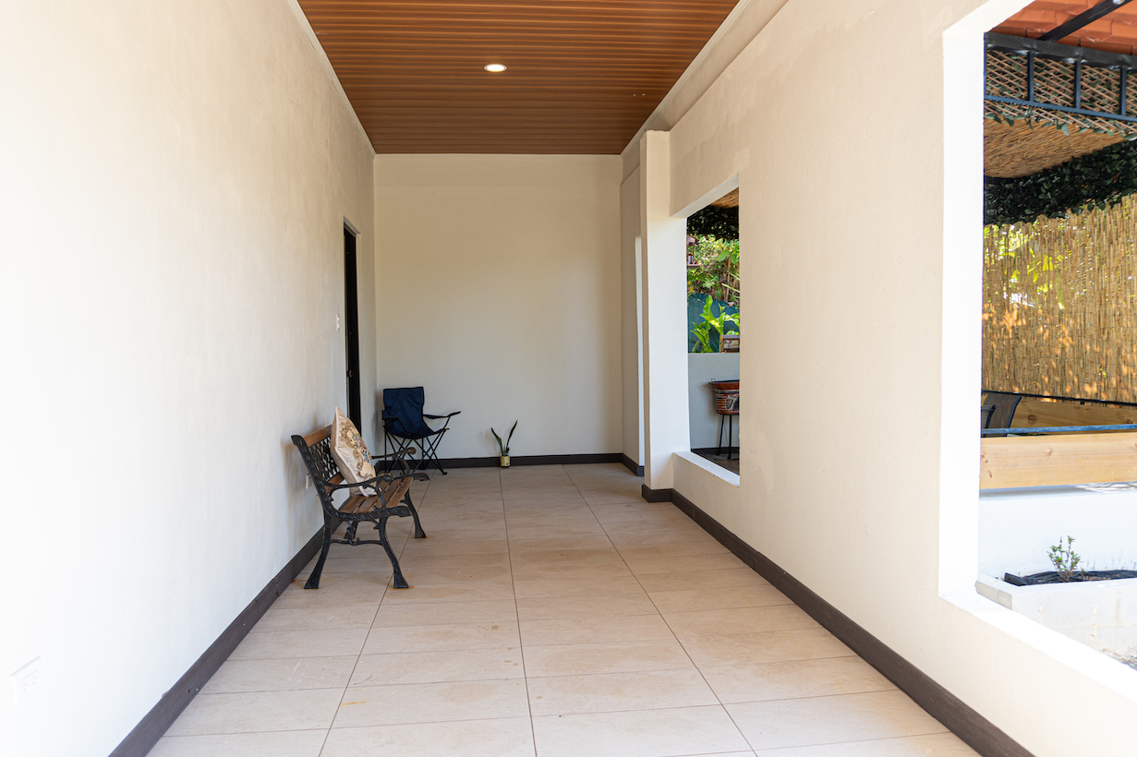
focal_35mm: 27
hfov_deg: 68.3
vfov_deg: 48.7
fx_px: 837
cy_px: 365
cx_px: 572
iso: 100
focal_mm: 17
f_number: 4
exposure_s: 1/60
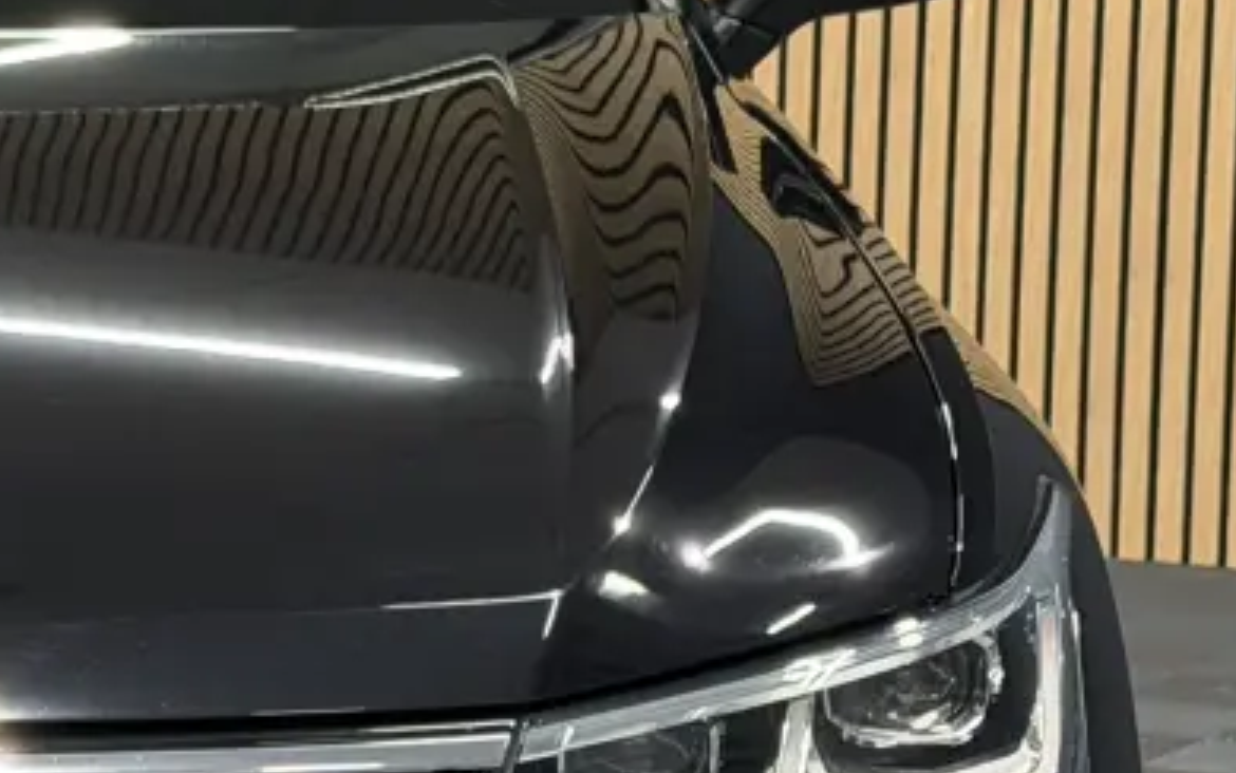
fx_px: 6335
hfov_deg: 10.8
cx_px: -485
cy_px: 630
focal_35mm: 188
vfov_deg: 7.0
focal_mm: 6.76
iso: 200
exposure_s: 1/50
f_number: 1.78
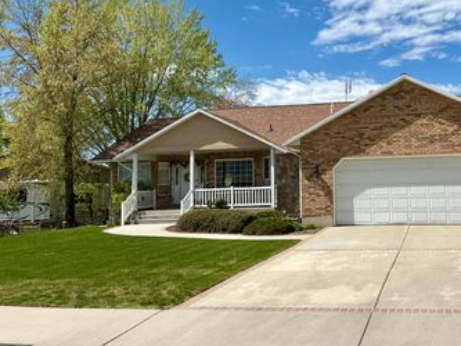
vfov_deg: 36.7
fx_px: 520
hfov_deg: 46.6
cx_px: 331
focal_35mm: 39
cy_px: 142
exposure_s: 1/6329
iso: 50
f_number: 1.6
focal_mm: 5.96
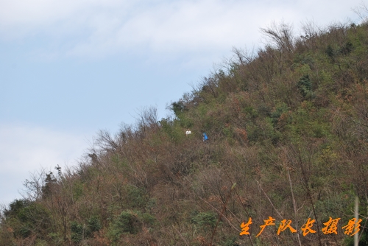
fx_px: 844
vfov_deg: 16.6
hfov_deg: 24.6
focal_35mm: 82
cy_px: 123
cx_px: 184
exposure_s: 1/200
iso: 100
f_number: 7.1
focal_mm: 55
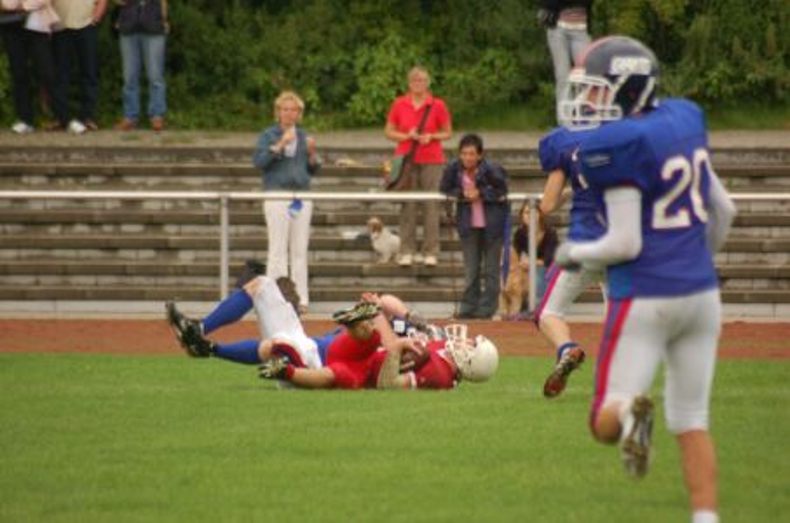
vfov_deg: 3.0
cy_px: 262
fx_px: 9854
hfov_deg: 4.6
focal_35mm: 450
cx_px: 395
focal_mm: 300
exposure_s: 1/320
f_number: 5.6
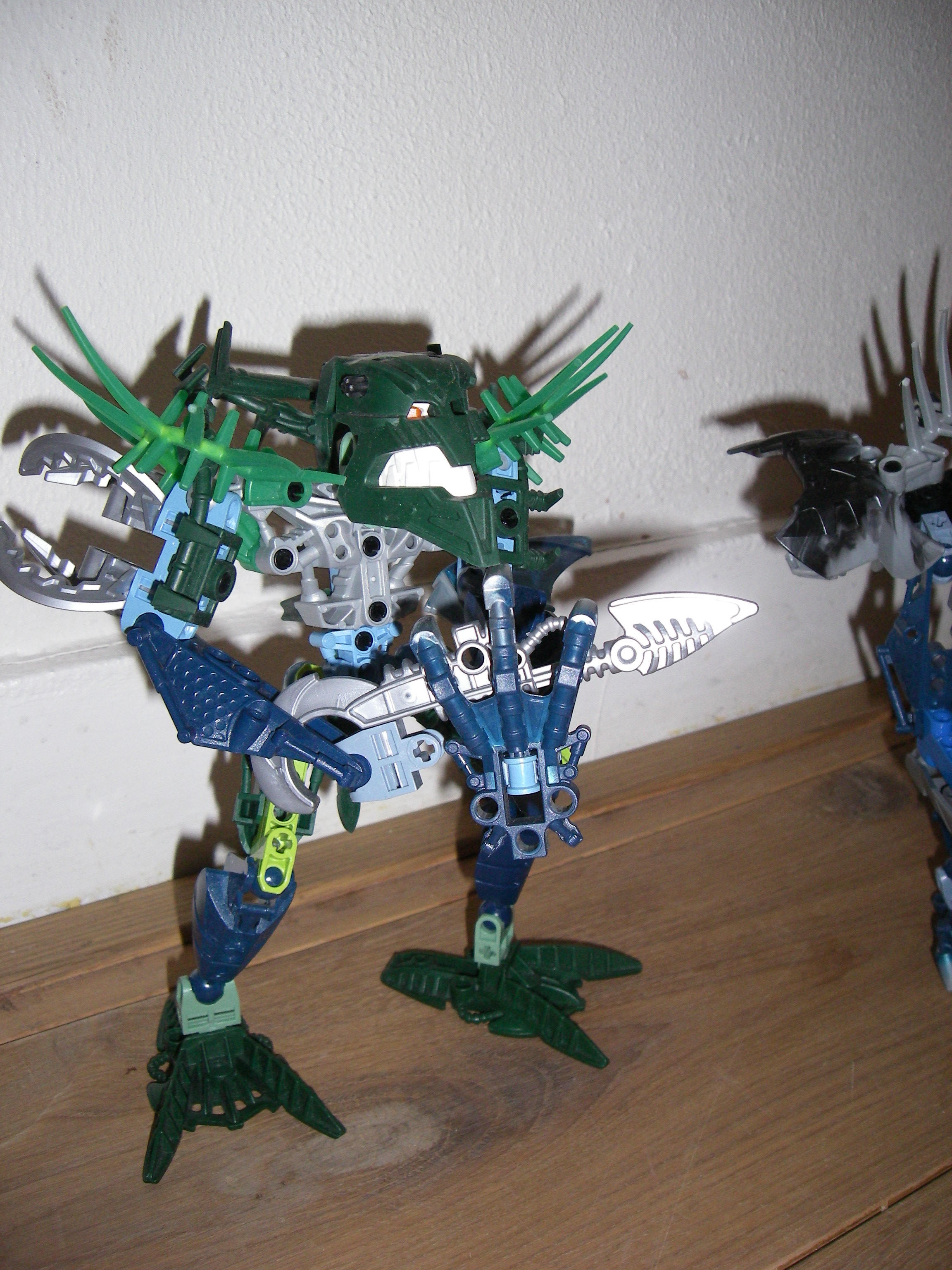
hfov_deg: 37.7
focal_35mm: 38
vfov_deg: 49.0
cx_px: 476
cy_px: 635
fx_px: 1393
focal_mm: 6.2
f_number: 2.7
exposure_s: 1/50
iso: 200
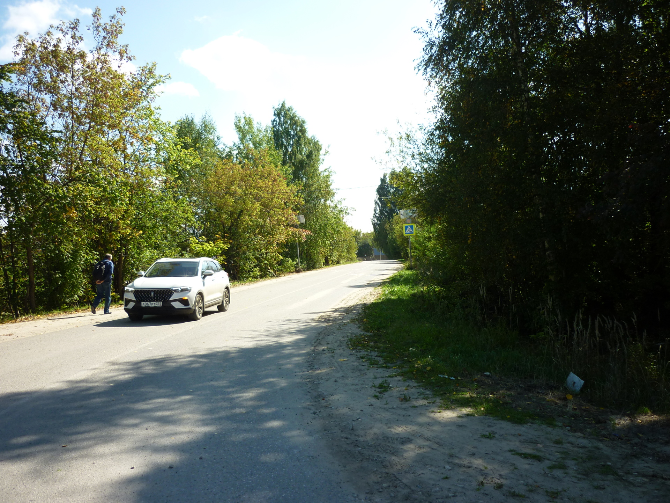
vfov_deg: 42.9
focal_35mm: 33
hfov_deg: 55.4
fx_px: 639
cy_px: 252
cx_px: 335
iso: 80
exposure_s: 1/800
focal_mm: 5.5
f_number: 2.8
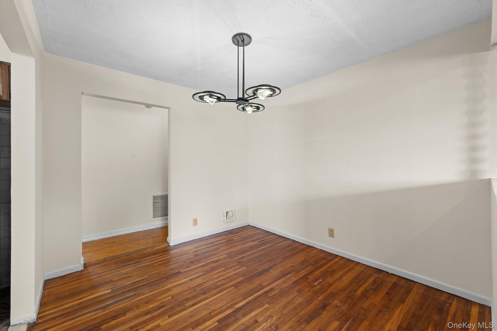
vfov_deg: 81.2
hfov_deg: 104.3
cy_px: 166
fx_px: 193
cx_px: 248
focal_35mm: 14
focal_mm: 14
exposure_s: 1/1.67
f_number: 10
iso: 200
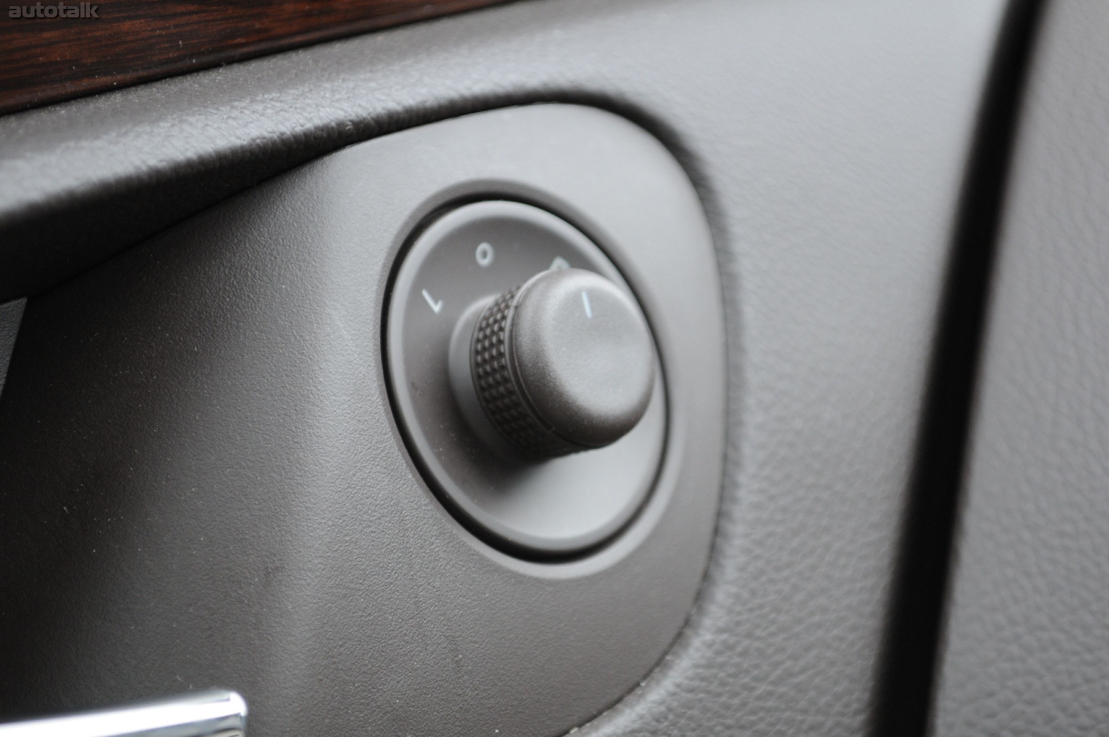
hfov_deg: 24.6
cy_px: 368
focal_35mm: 82
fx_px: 2539
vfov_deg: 16.5
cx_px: 554
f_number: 5.6
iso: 640
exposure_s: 1/50
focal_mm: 55
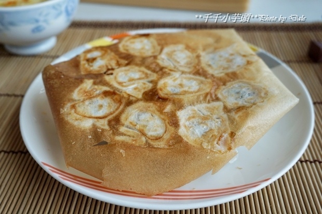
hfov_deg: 49.6
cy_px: 107
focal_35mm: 39
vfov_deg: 34.2
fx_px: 349
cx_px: 161
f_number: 4.5
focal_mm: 26
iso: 125
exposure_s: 1/60
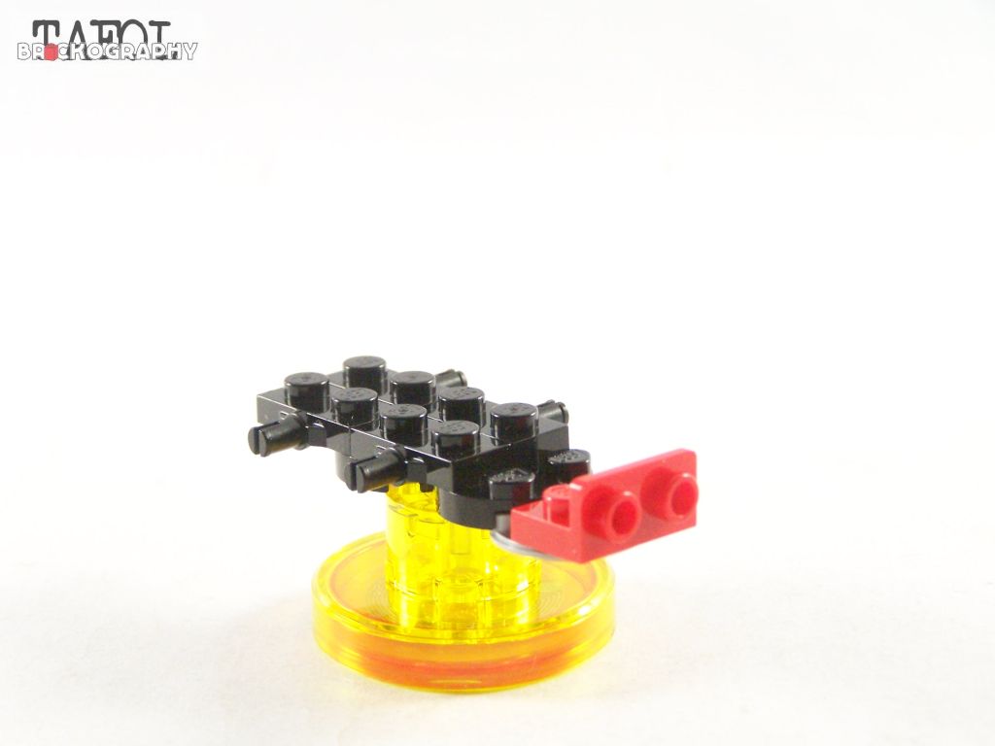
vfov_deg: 18.0
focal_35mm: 82
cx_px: 498
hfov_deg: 23.8
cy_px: 373
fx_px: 2357
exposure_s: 1/60
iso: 400
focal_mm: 13.7
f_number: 3.2
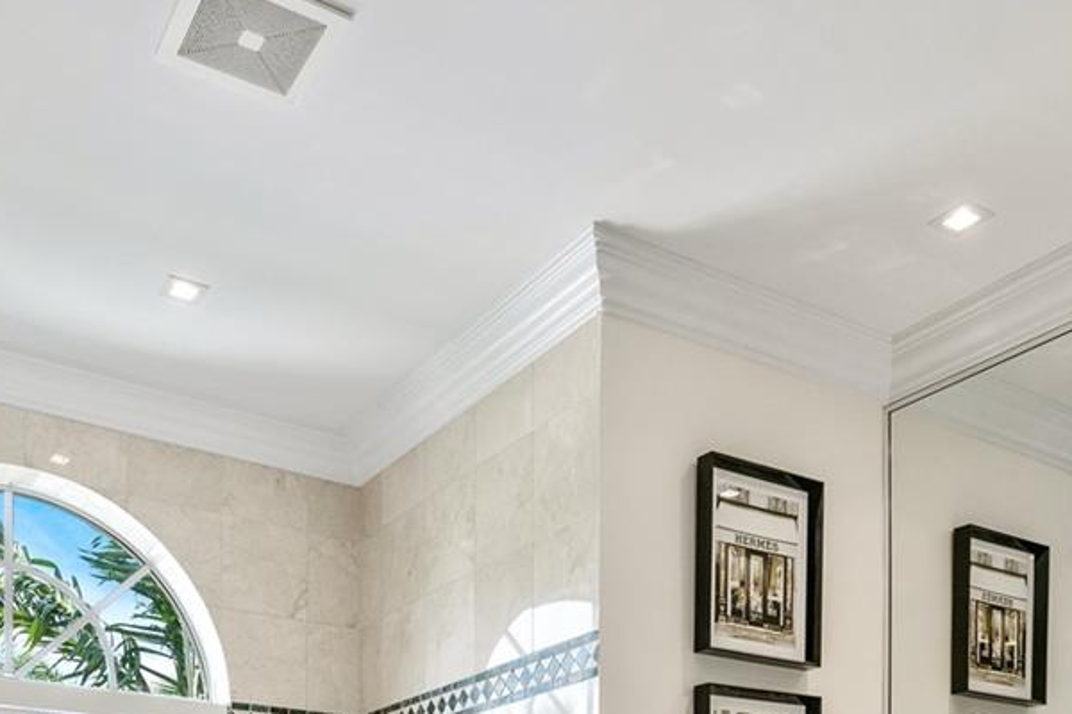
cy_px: 934
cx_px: 491
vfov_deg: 27.6
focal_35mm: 40
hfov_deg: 48.4
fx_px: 1191
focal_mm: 15
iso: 400
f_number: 7.1
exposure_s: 1/100
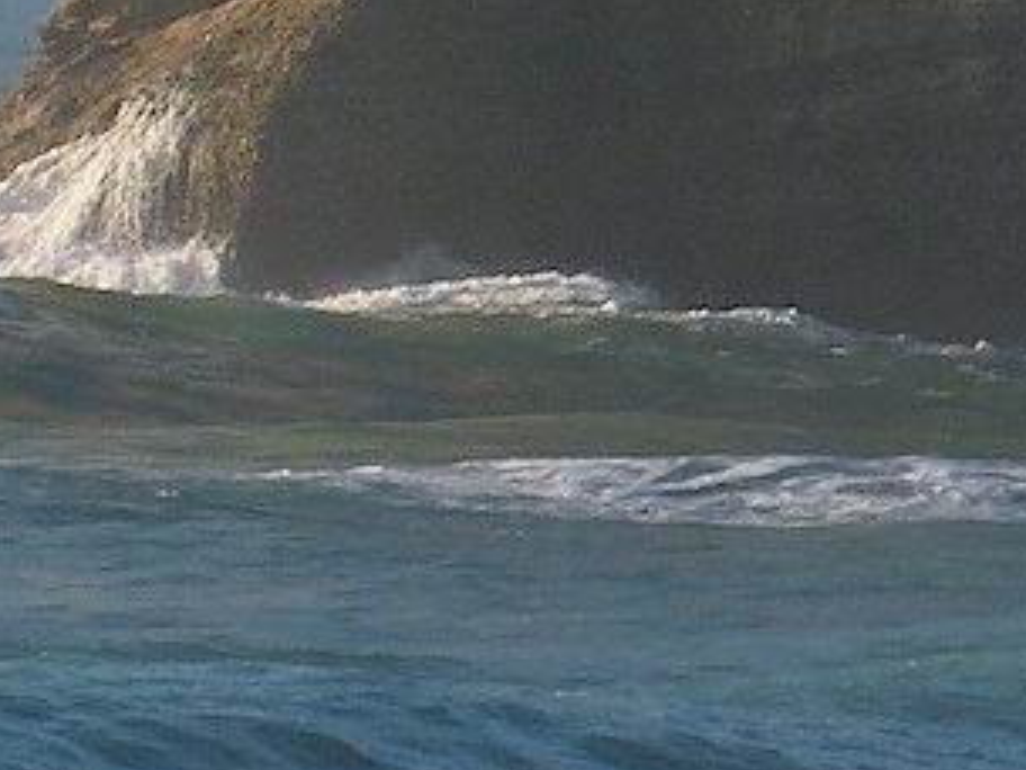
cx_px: -1006
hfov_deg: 1.4
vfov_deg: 1.1
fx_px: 40754
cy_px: 294
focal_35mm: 1375
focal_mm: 51.5
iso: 100
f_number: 5.6
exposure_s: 1/320
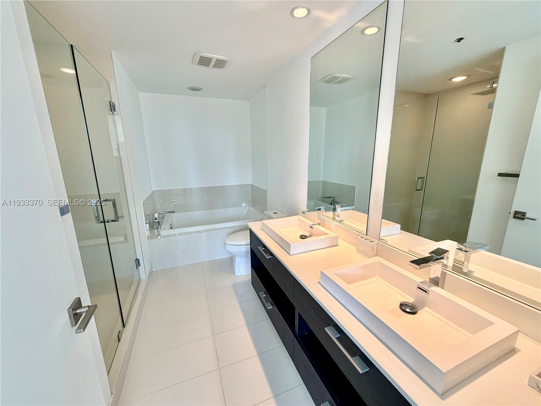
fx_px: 219
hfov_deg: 102.1
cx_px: 270
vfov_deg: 85.7
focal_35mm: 14
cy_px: 203
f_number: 2.2
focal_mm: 2.22
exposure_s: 1/120
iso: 160
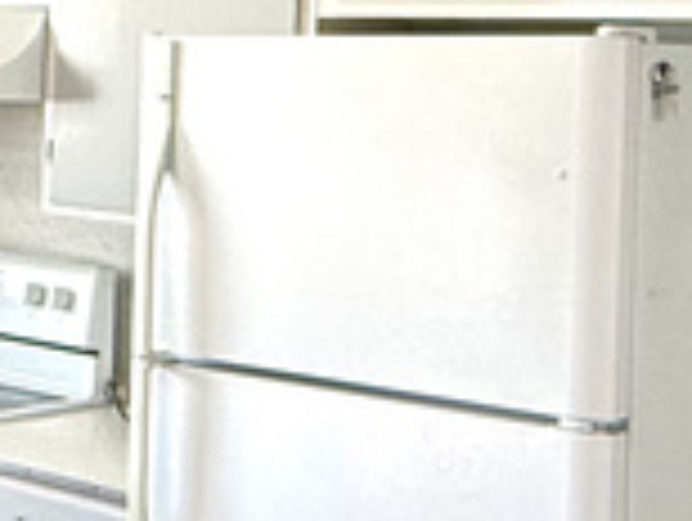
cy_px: 108
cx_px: -198
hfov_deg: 19.5
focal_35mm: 93
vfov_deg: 15.8
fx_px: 1862
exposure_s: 1/120
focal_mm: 2.22
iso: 200
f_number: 2.2
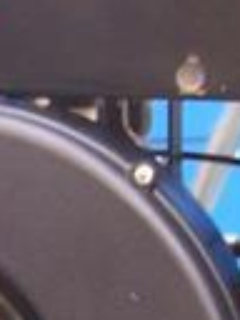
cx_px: -145
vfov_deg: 8.3
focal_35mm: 237
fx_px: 2191
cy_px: 342
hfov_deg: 6.2
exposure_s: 1/30
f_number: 2.8
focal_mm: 6.3
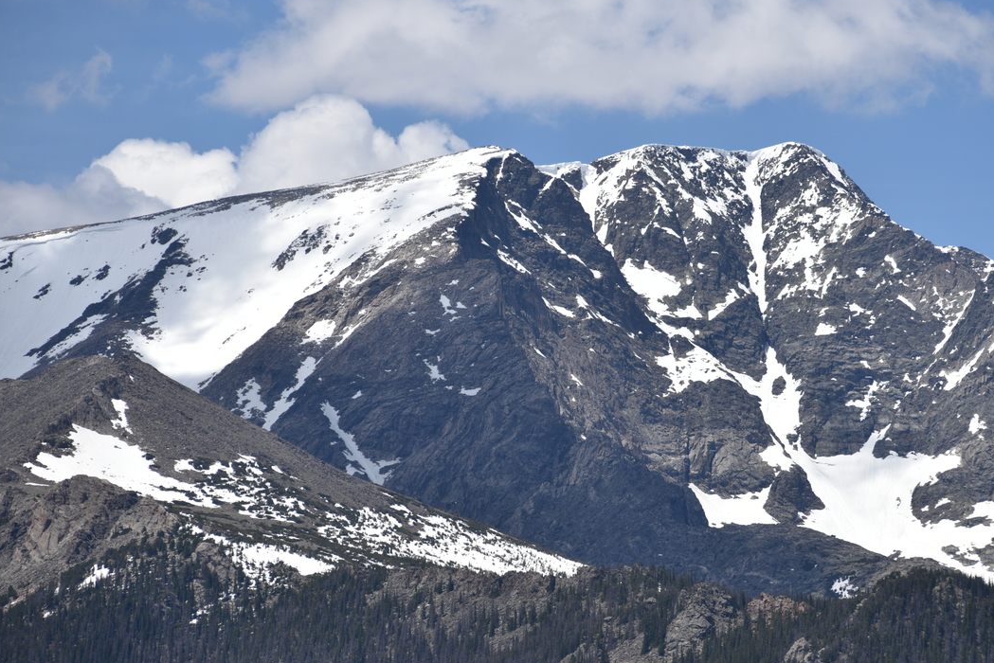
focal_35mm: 305
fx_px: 8423
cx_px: 581
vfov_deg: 4.5
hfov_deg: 6.8
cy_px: 376
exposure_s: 1/500
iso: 100
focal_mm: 250
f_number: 8
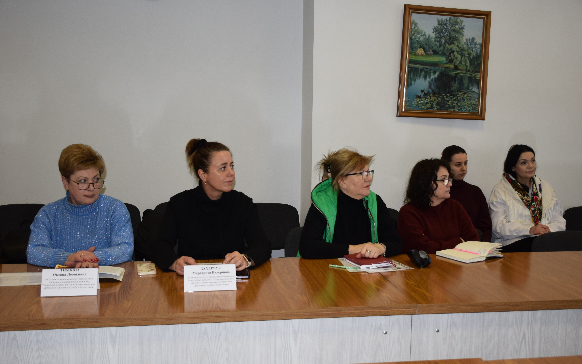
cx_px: 292
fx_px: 587
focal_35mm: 37
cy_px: 183
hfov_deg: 52.7
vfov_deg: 34.4
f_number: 3.8
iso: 800
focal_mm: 24
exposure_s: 1/160
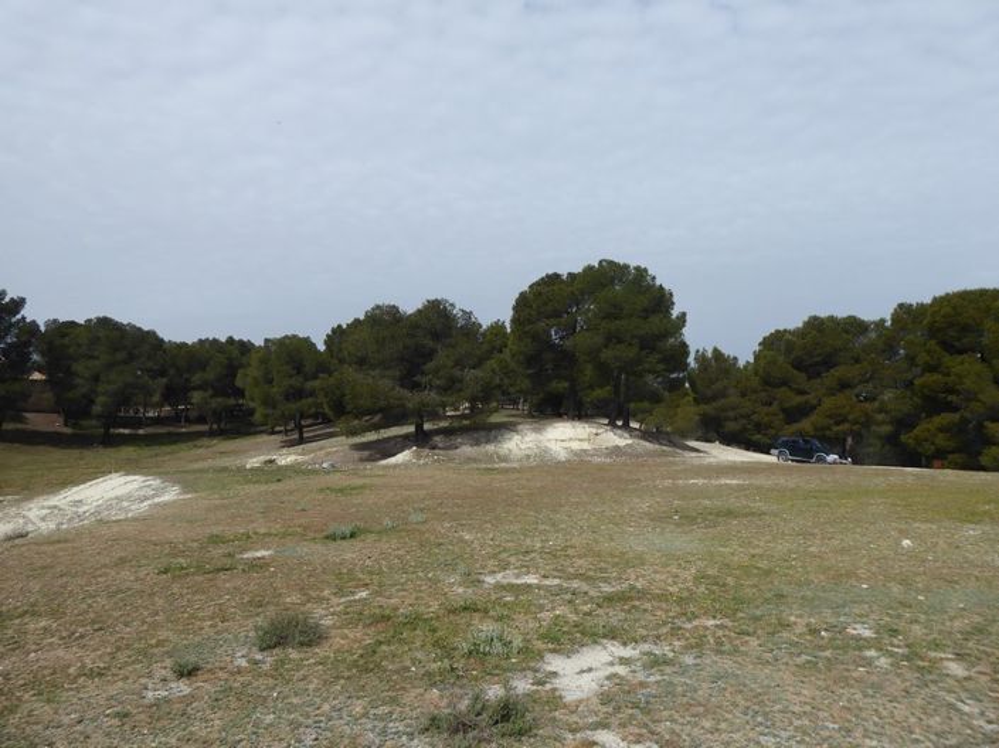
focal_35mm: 25
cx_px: 500
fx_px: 721
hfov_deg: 69.4
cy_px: 374
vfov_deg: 54.8
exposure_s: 1/1600
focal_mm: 4.3
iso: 80
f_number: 3.3
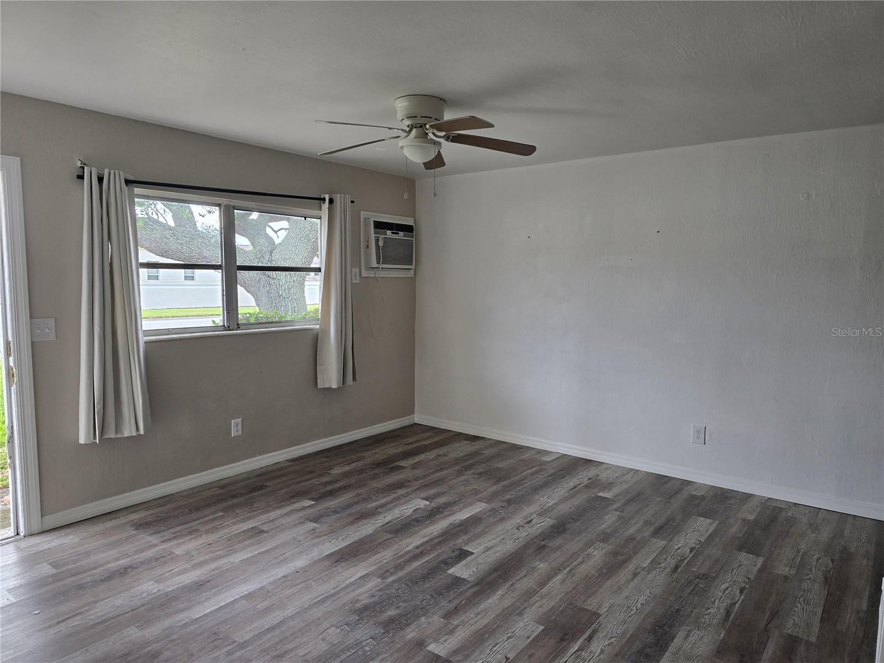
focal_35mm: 23
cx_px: 442
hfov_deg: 73.9
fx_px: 587
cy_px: 332
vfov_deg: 58.9
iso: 100
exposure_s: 1/180
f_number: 1.7
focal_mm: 6.3
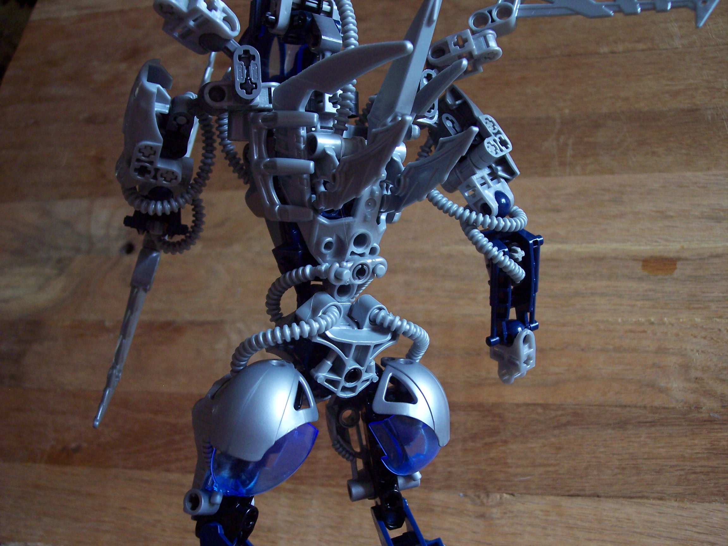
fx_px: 820
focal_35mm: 39
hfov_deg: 47.9
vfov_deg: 36.8
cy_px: 273
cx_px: 364
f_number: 3.4
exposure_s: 1/8
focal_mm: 8
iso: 200
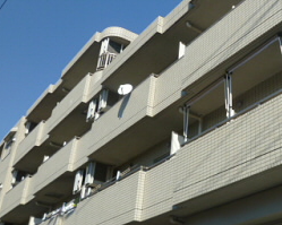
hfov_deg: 36.3
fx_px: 409
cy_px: 103
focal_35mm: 49
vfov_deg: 30.8
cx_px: 239
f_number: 4.5
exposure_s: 1/400
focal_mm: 4.5
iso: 80
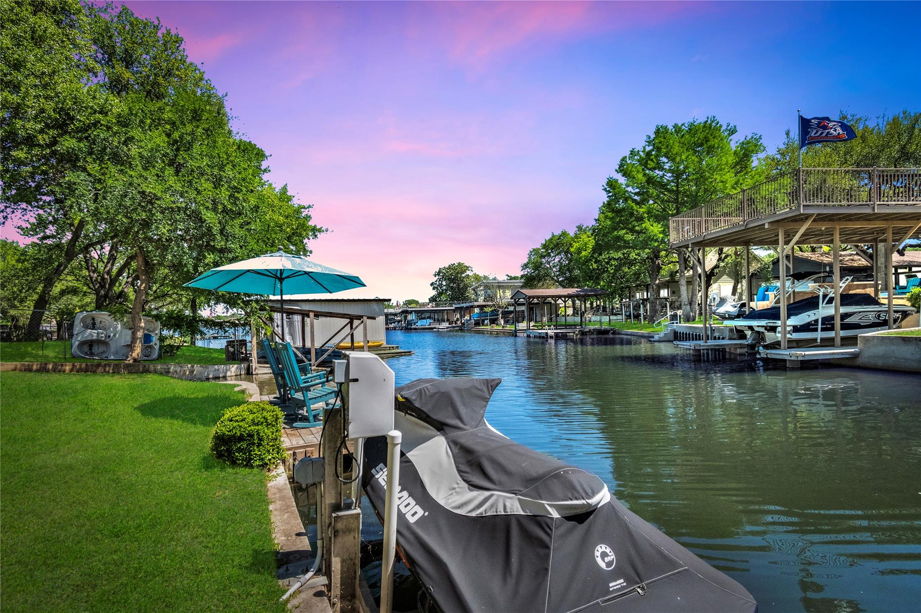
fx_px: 460
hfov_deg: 90.0
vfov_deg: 67.3
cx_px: 460
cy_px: 306
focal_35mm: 18
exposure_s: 1/6400
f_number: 5.6
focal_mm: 12
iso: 1600
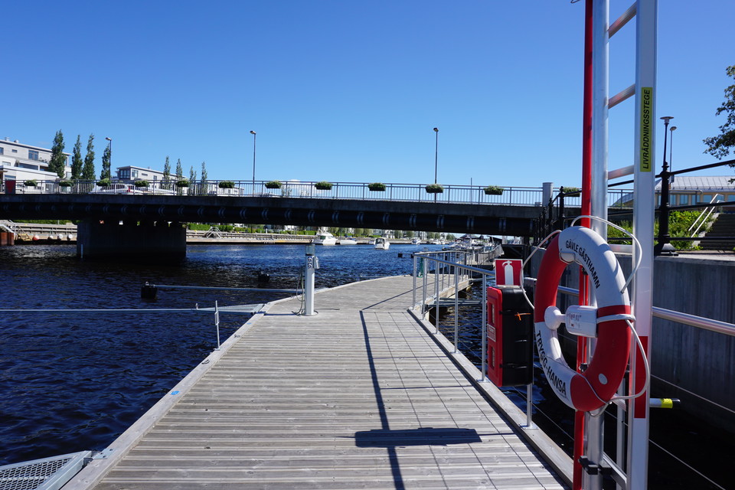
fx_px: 490
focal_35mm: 24
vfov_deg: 53.1
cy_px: 245
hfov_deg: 73.7
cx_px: 368
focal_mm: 16
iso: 100
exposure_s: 1/125
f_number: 11
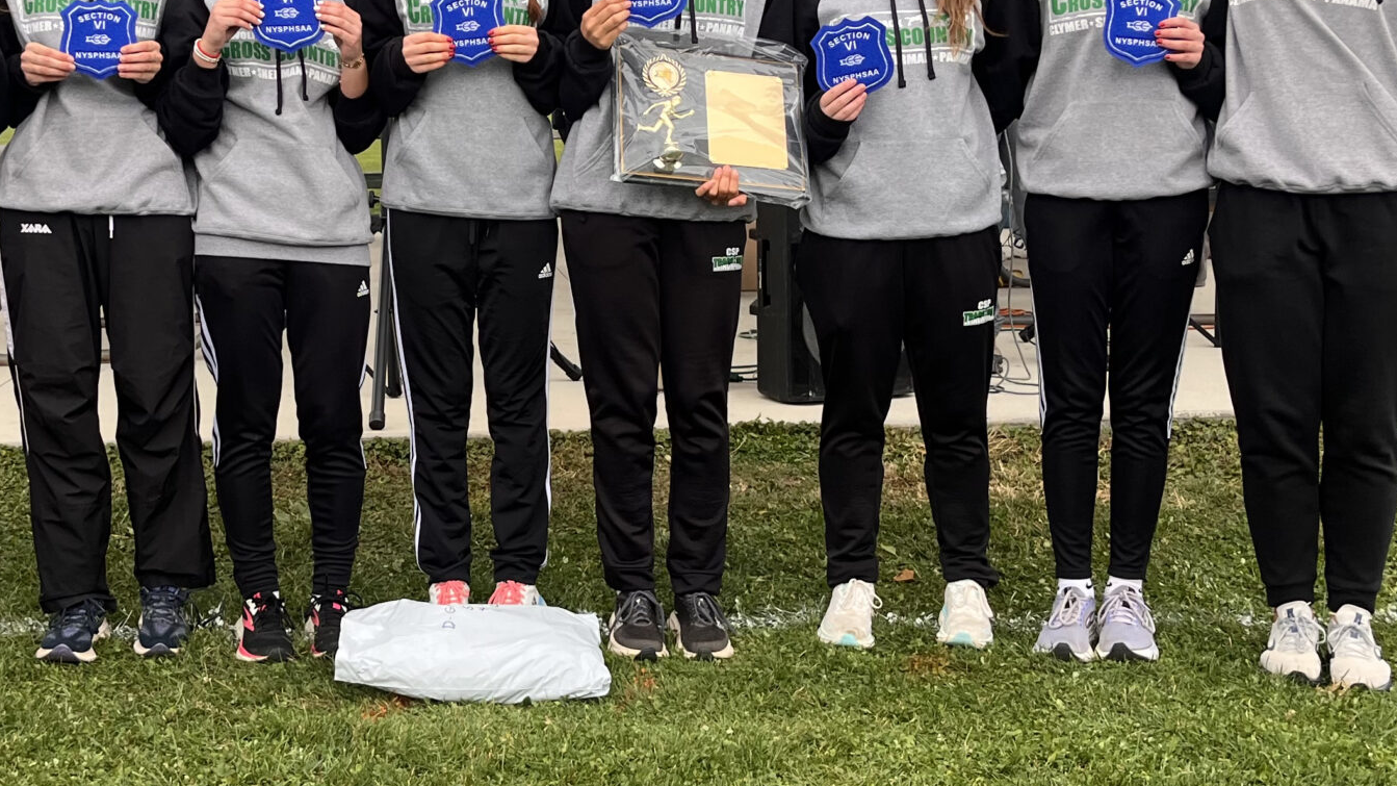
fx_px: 2000
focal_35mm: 54
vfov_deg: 22.2
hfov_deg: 38.2
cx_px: 506
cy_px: 334
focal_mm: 5.1
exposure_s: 1/121
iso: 50
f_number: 1.6
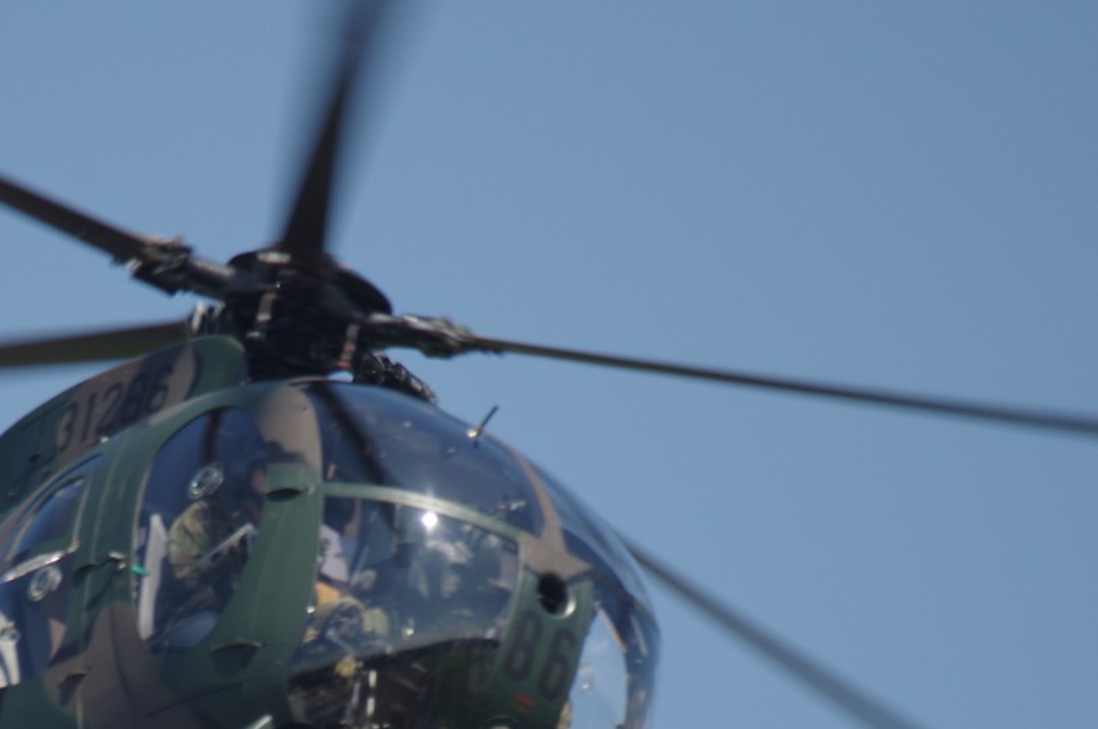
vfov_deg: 0.8
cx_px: 117
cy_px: 712
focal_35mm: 1657
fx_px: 50487
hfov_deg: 1.2
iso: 200
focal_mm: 500
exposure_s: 1/640
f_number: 6.7
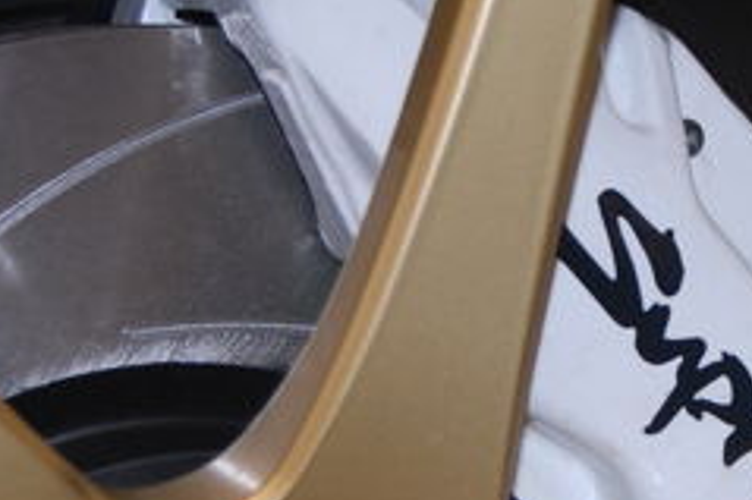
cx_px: 620
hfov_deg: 12.1
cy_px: 362
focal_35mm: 169
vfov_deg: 8.1
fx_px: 3528
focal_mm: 42
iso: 400
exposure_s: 1/60
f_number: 5.3
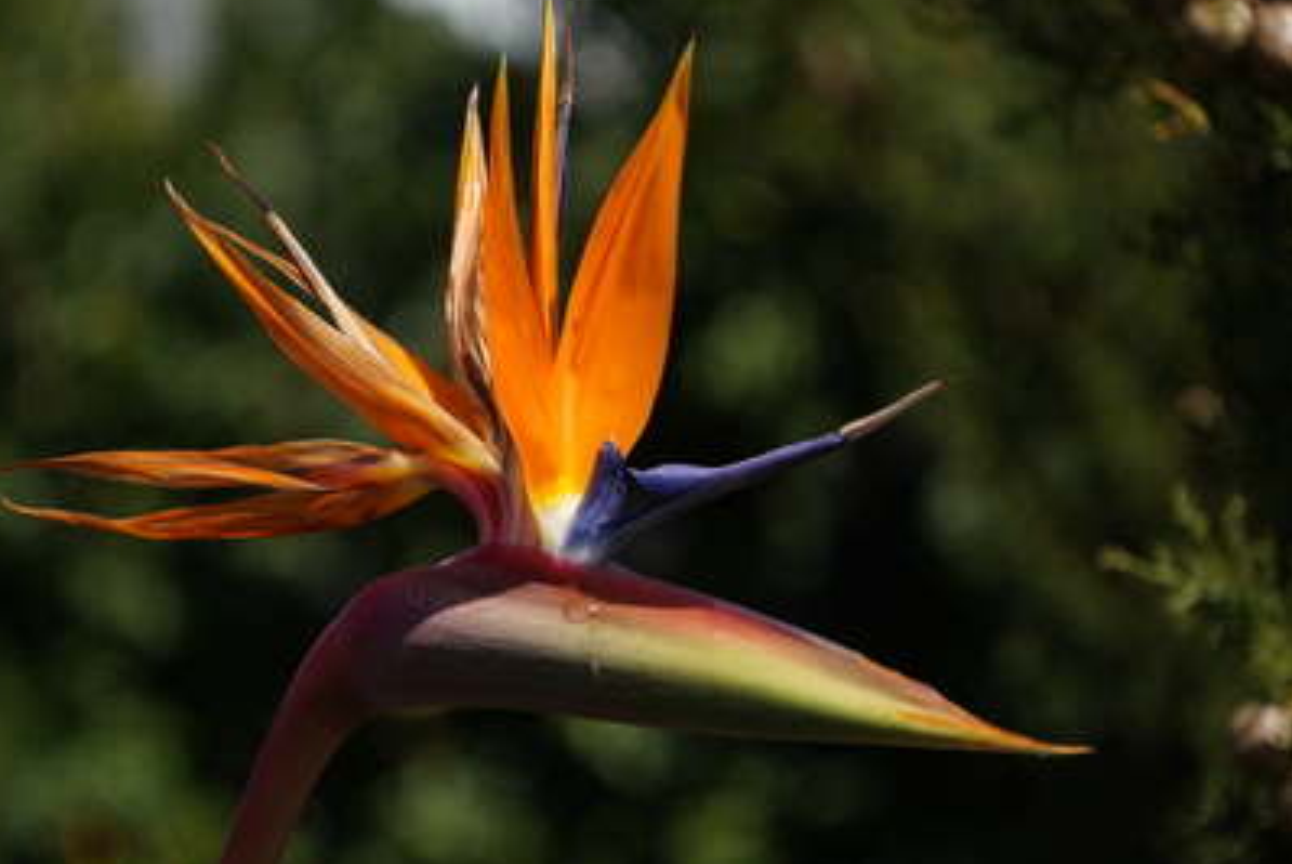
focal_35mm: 224
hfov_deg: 9.2
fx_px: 8030
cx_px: 552
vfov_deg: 6.2
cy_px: 447
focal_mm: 129
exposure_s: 1/640
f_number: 5.6
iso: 100
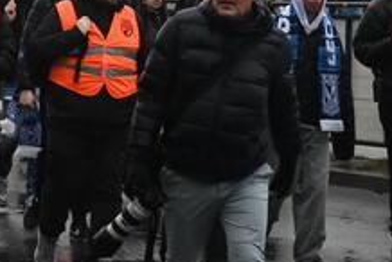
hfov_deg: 6.5
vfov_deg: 4.5
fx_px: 3369
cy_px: 9
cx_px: -290
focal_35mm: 309
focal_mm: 50
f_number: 4.5
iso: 1600
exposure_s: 1/500
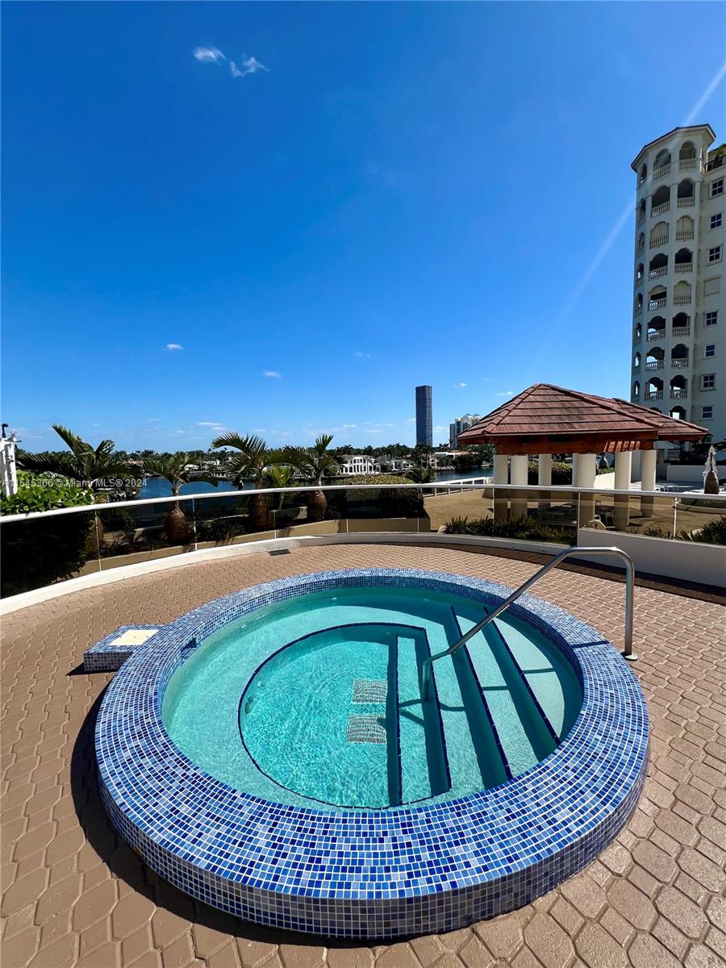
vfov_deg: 106.2
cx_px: 363
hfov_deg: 89.9
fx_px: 364
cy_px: 484
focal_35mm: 13
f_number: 1.8
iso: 32
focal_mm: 1.57
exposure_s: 1/2801
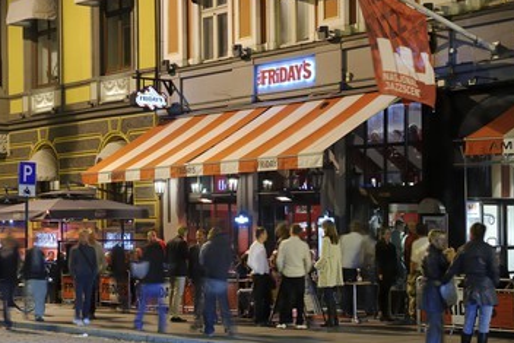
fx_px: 1057
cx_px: 222
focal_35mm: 74
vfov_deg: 18.4
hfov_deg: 27.3
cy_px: 187
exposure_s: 1/2.5
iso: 800
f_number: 5
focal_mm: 62
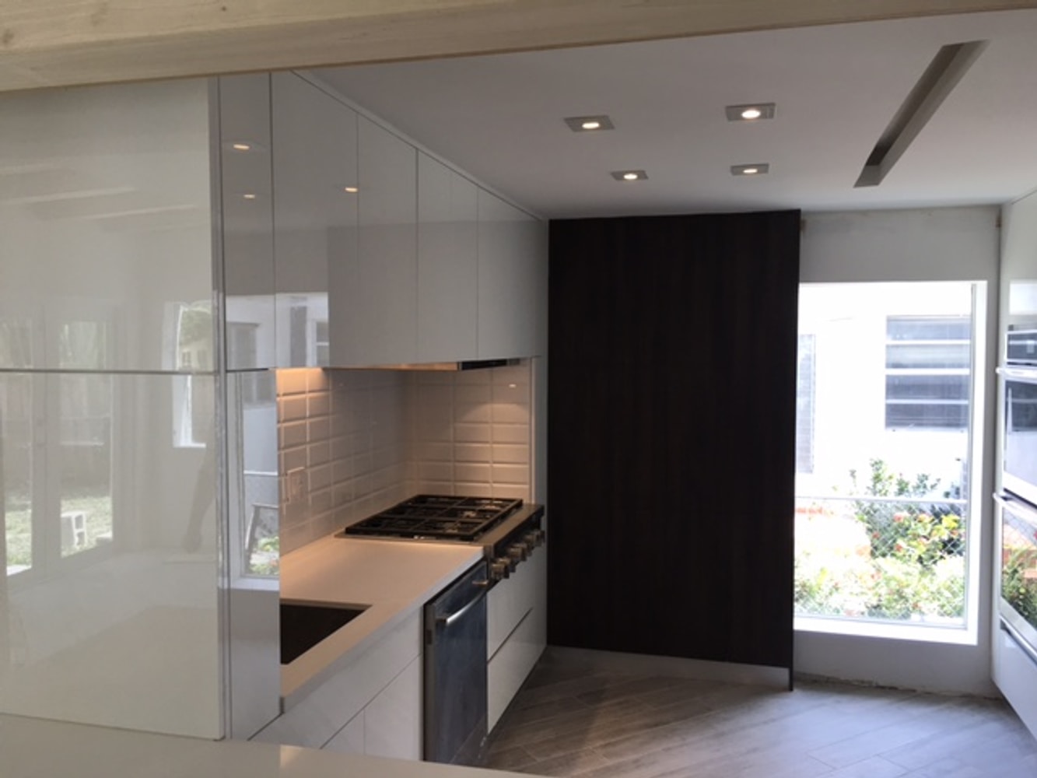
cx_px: 518
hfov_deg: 61.7
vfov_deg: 48.2
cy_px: 389
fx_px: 869
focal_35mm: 29
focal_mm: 4.15
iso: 40
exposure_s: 1/120
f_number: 2.2
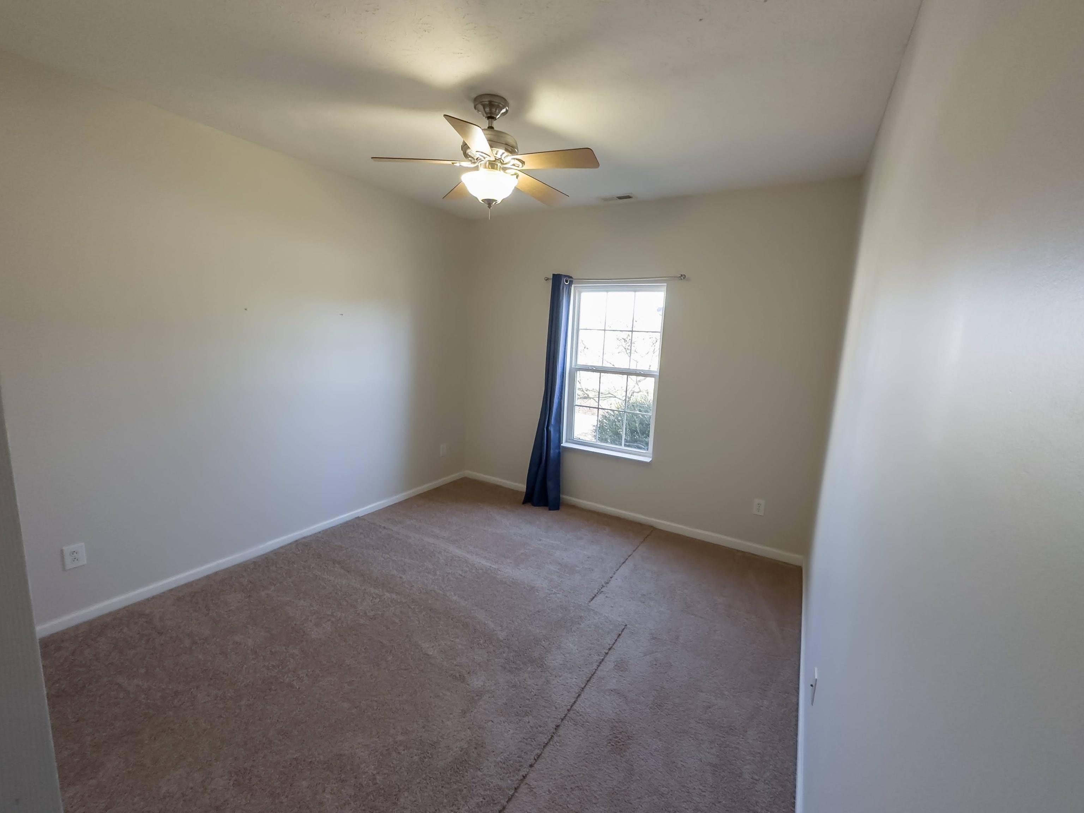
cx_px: 542
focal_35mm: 14
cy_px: 406
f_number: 2.2
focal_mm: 2.22
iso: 250
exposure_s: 1/120
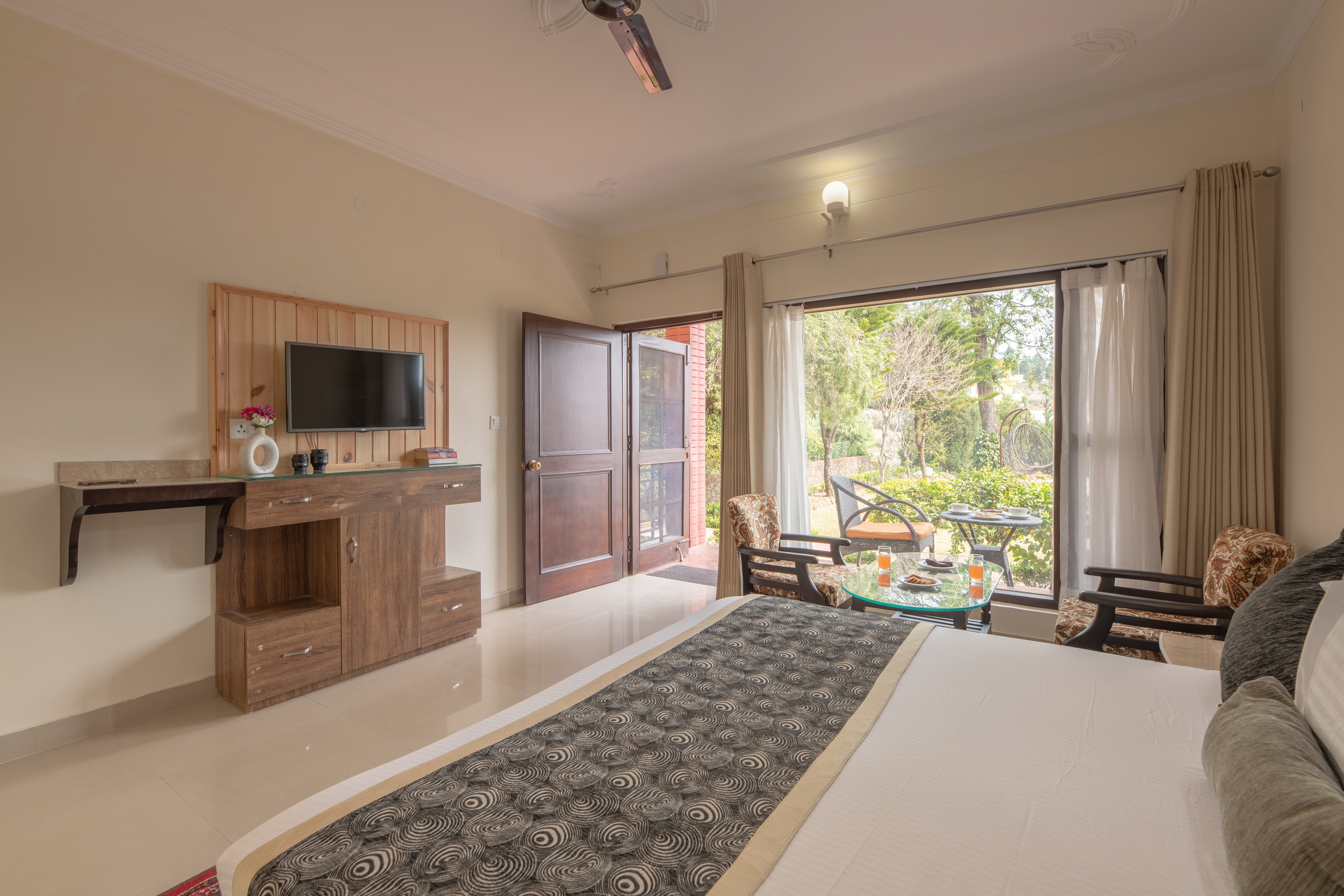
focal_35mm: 16
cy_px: 448
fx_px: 597
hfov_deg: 96.7
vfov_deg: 73.8
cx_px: 672
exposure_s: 1/80
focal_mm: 16
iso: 31
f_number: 8
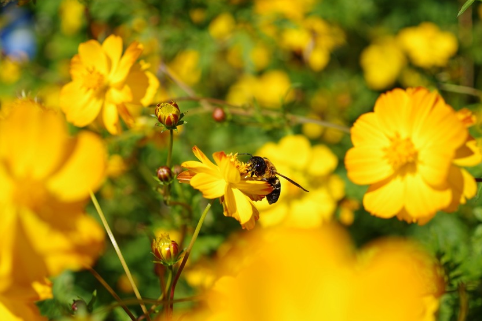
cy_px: 172
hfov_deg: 31.4
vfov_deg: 21.2
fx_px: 857
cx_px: 259
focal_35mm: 64
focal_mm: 35
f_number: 2.8
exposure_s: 1/1600
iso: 100
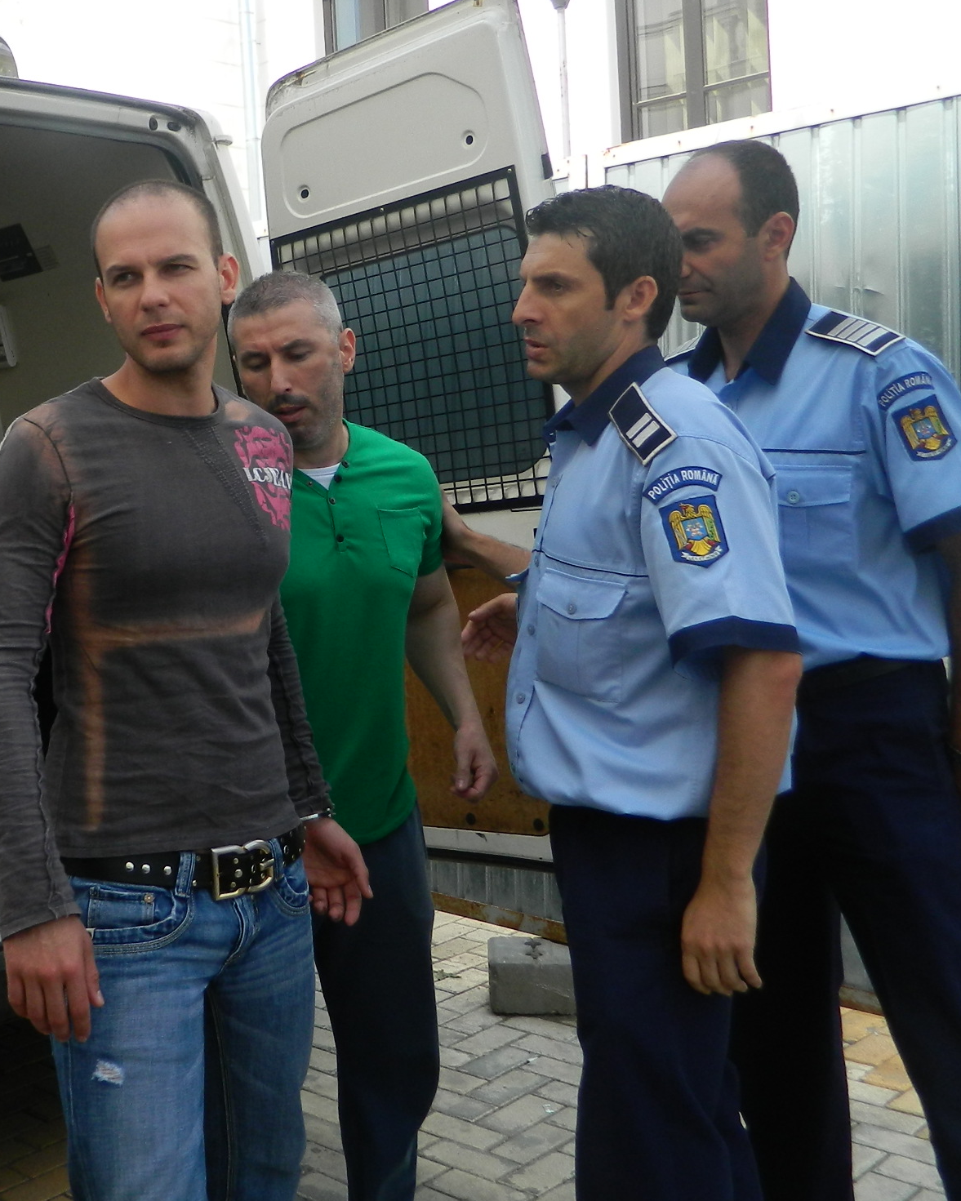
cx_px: 133
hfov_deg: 33.4
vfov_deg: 42.8
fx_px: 1529
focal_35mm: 43
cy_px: 542
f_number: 3.1
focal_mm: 4.5
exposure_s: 1/400
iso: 80
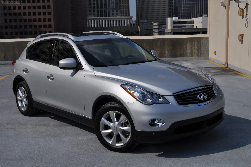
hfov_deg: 41.2
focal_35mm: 48
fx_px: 334
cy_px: 84
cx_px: 126
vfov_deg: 28.0
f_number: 13
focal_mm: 32
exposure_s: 1/640
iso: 200
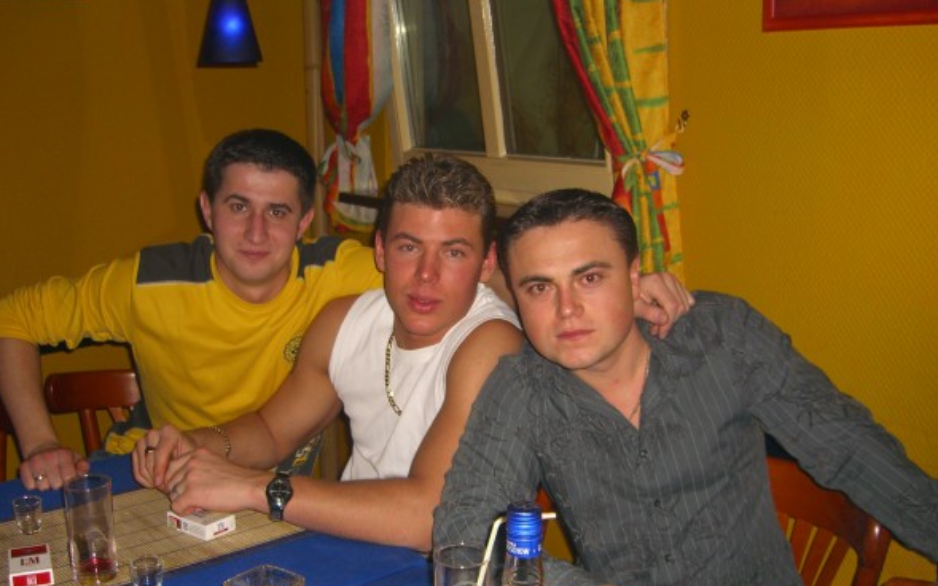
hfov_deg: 48.2
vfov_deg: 31.2
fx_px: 1048
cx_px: 465
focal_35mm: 41
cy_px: 354
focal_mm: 7.9
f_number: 2.8
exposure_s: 1/60
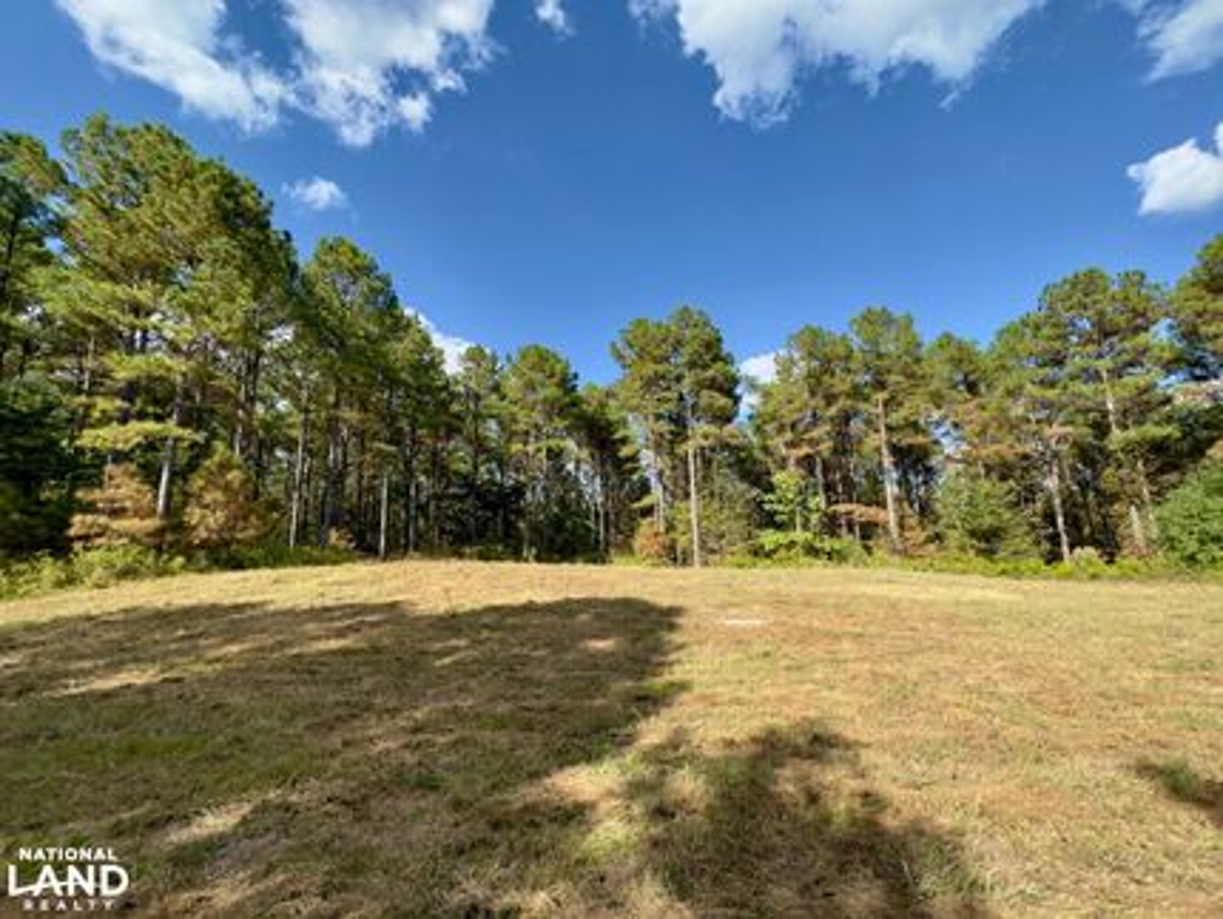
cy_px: 460
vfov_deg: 85.7
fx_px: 495
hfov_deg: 102.0
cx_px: 612
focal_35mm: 14
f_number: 2.2
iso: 40
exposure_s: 1/812
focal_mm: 2.22
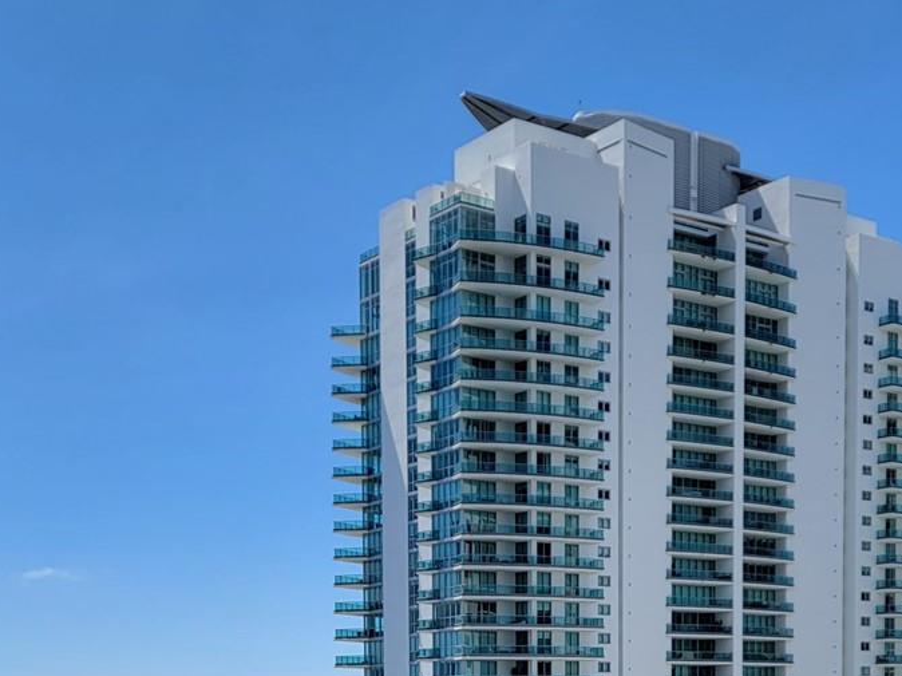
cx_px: 419
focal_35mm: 57
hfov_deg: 33.8
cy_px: 758
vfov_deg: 23.9
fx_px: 1485
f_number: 1.8
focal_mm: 6.7
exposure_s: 1/926
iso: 16
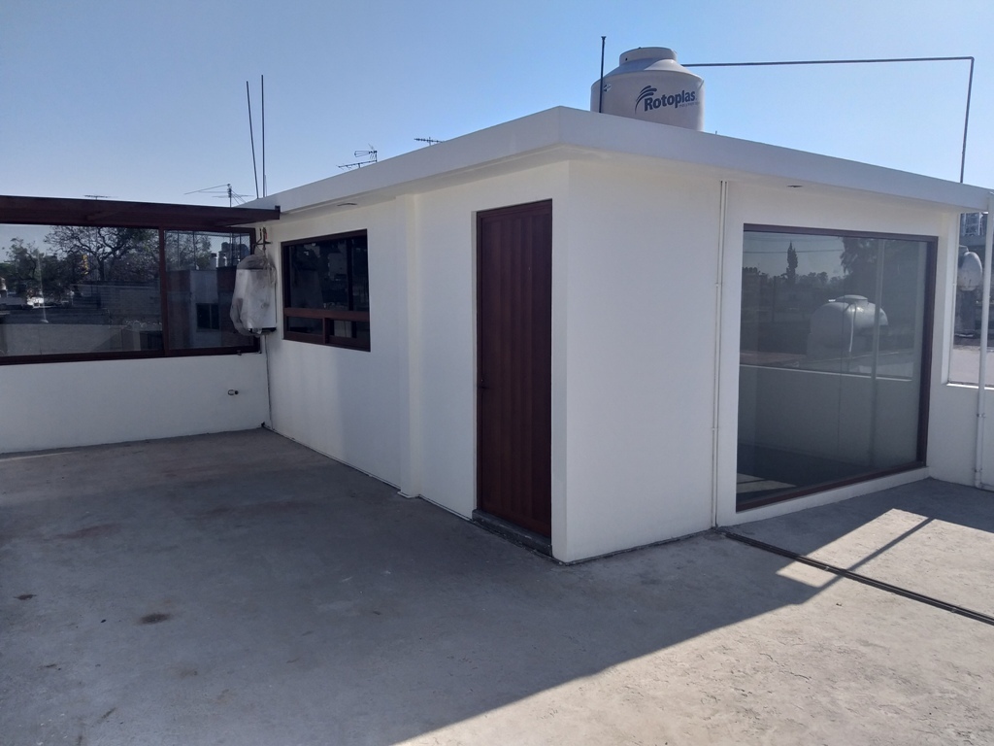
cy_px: 373
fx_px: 747
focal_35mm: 26
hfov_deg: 67.3
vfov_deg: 53.1
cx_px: 497
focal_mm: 3.93
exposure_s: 1/2261
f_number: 1.7
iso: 40
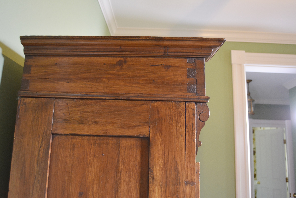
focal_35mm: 31
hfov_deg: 60.3
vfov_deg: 42.3
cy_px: 97
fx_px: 255
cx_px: 148
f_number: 3.5
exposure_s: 1/30
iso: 1100
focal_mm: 20
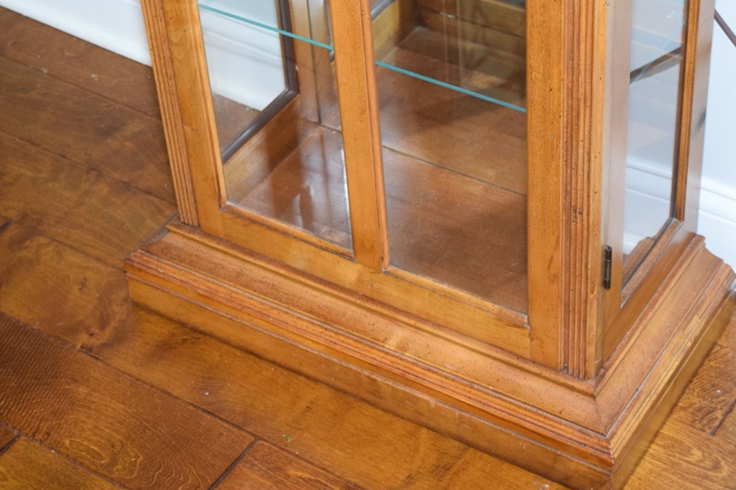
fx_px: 1737
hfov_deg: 23.9
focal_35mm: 85
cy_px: 198
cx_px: 413
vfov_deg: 16.1
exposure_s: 1/60
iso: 1800
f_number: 5
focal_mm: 46
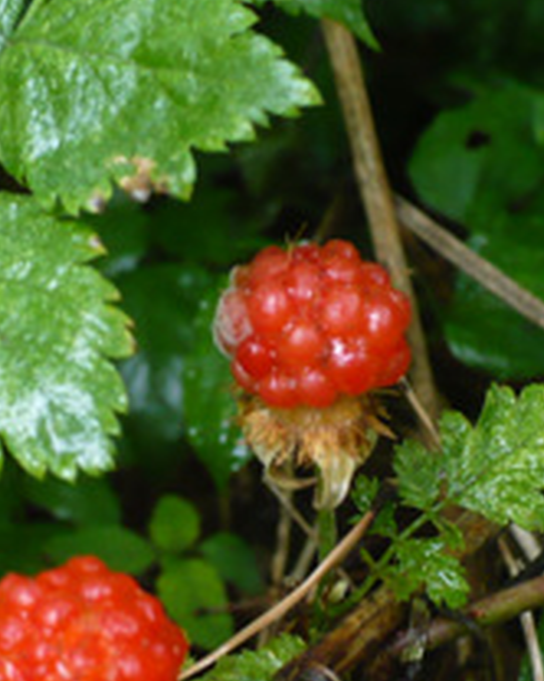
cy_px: 485
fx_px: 1834
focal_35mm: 91
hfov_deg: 16.9
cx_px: 247
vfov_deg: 20.9
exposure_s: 1/25
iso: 200
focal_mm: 6.1
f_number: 2.8
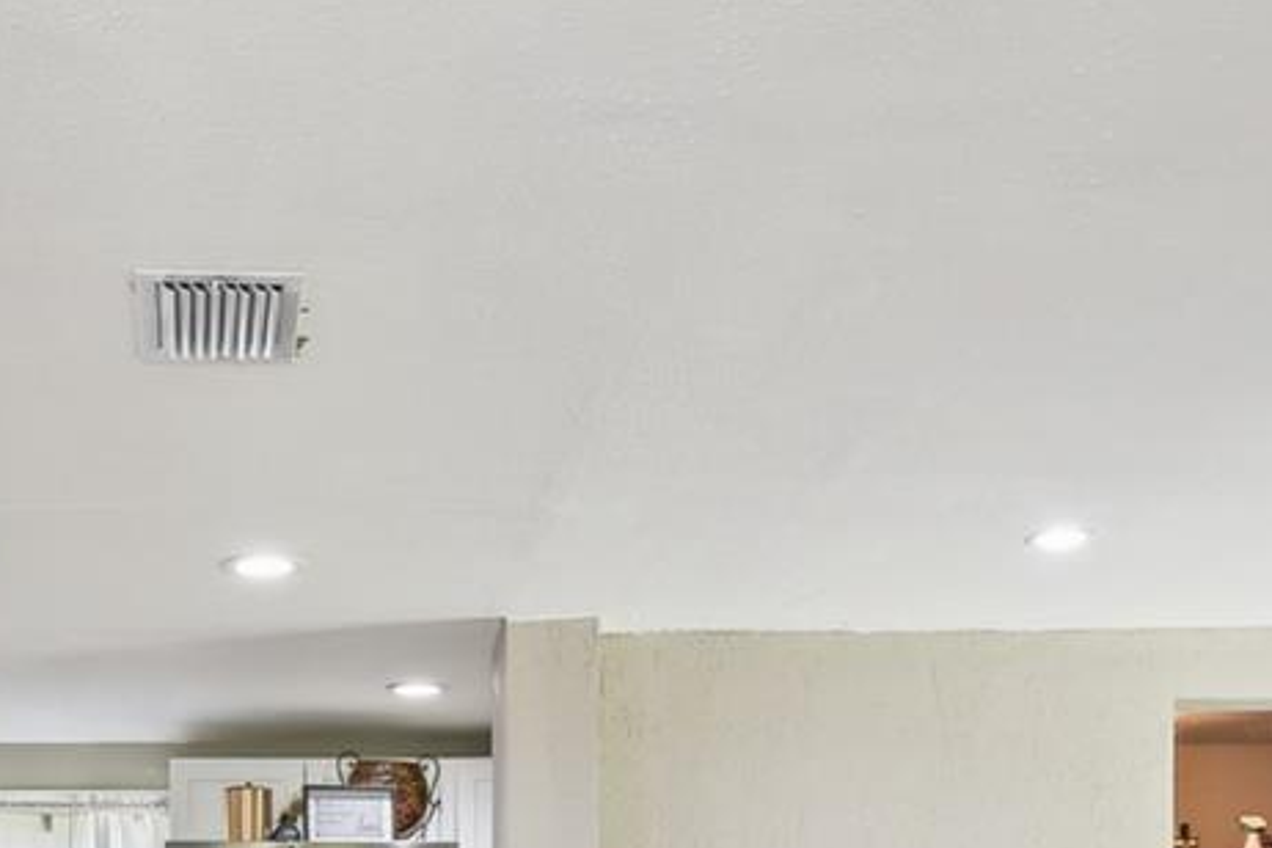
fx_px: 1837
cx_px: 275
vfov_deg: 22.9
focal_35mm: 52
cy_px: 1126
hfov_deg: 37.0
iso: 100
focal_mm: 10
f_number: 7.1
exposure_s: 1/3.33
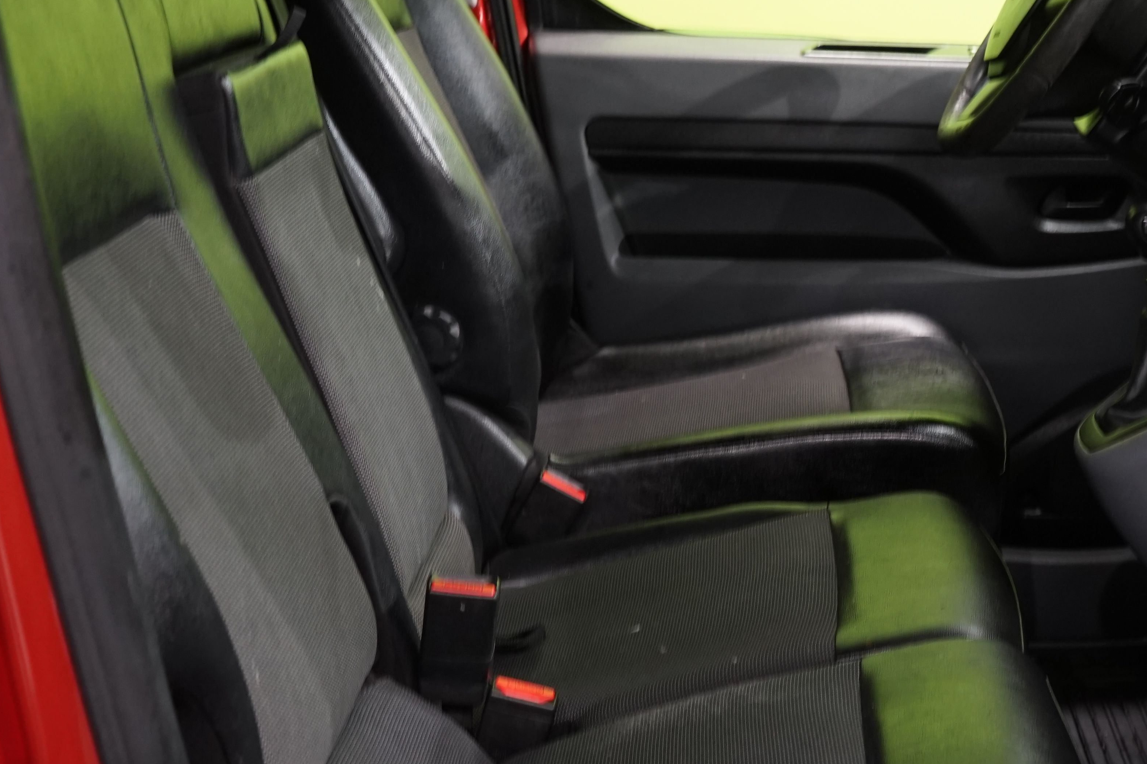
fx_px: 1943
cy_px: 400
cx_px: 922
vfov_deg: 22.3
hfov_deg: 32.0
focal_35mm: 61
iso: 800
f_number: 6.3
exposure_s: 1/15
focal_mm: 32
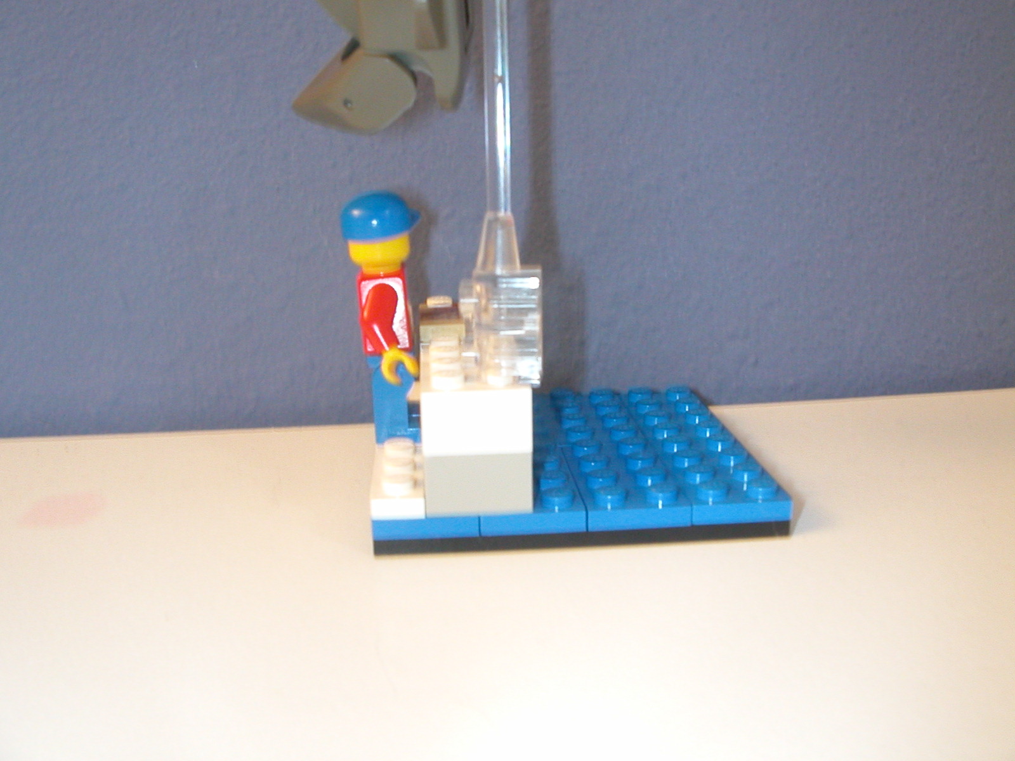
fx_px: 1085
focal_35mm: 37
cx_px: 508
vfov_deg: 38.7
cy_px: 380
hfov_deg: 50.1
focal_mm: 5.6
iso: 200
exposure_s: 1/3.3
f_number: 4.5
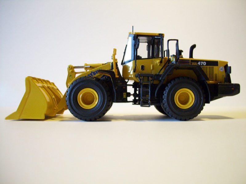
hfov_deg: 54.0
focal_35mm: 34
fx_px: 242
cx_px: 123
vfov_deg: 41.8
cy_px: 92
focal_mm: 5.7
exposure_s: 1/4
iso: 160
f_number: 2.9
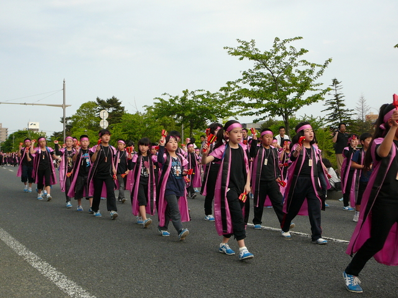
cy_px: 149
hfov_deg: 40.4
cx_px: 199
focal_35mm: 47
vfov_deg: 30.9
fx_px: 540
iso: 100
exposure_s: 1/500
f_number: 3.3
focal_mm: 7
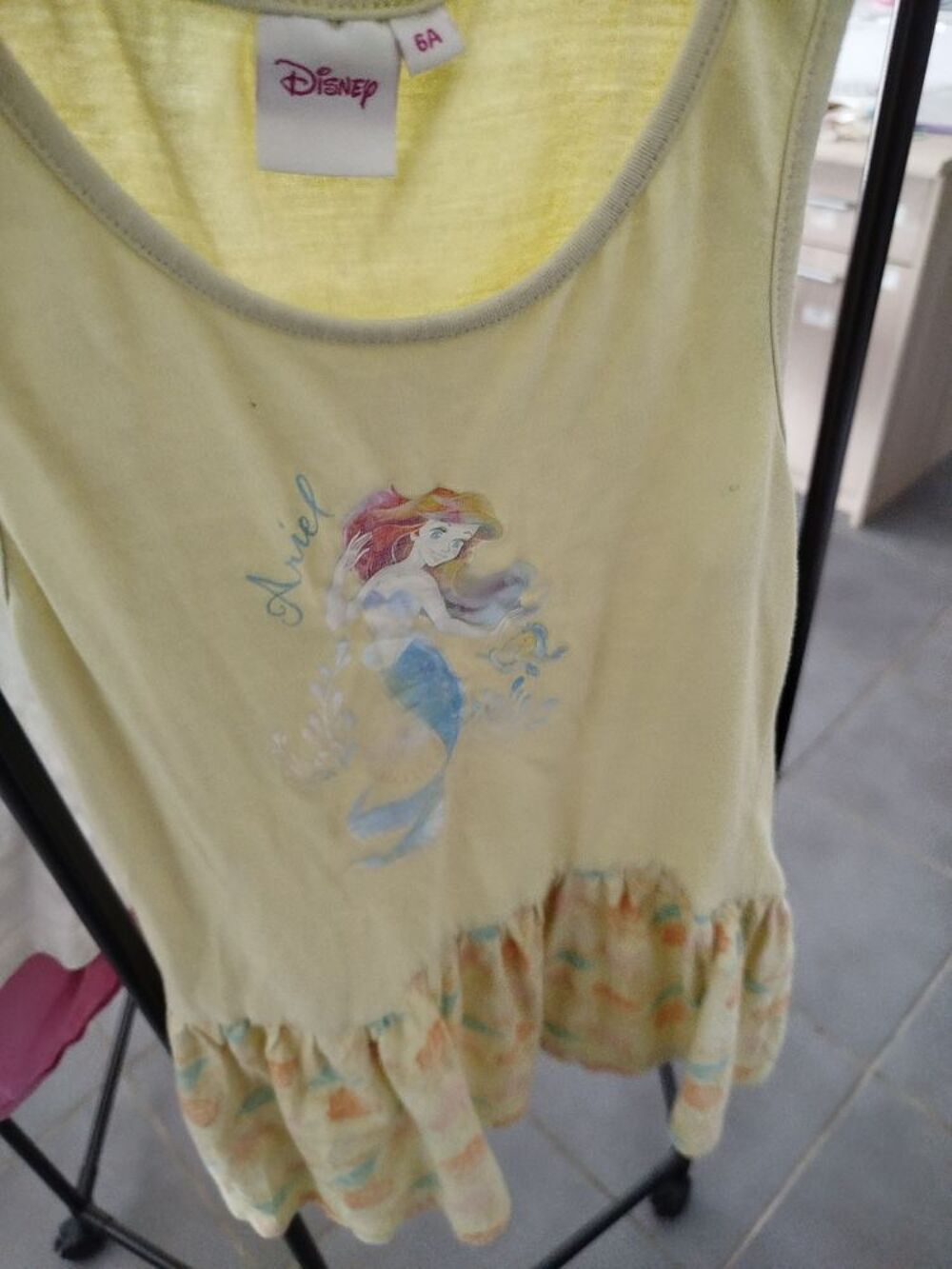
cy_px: 634
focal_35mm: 24
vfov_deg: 71.6
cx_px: 476
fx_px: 880
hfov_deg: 56.8
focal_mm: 5.31
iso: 800
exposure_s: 1/20
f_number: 1.7
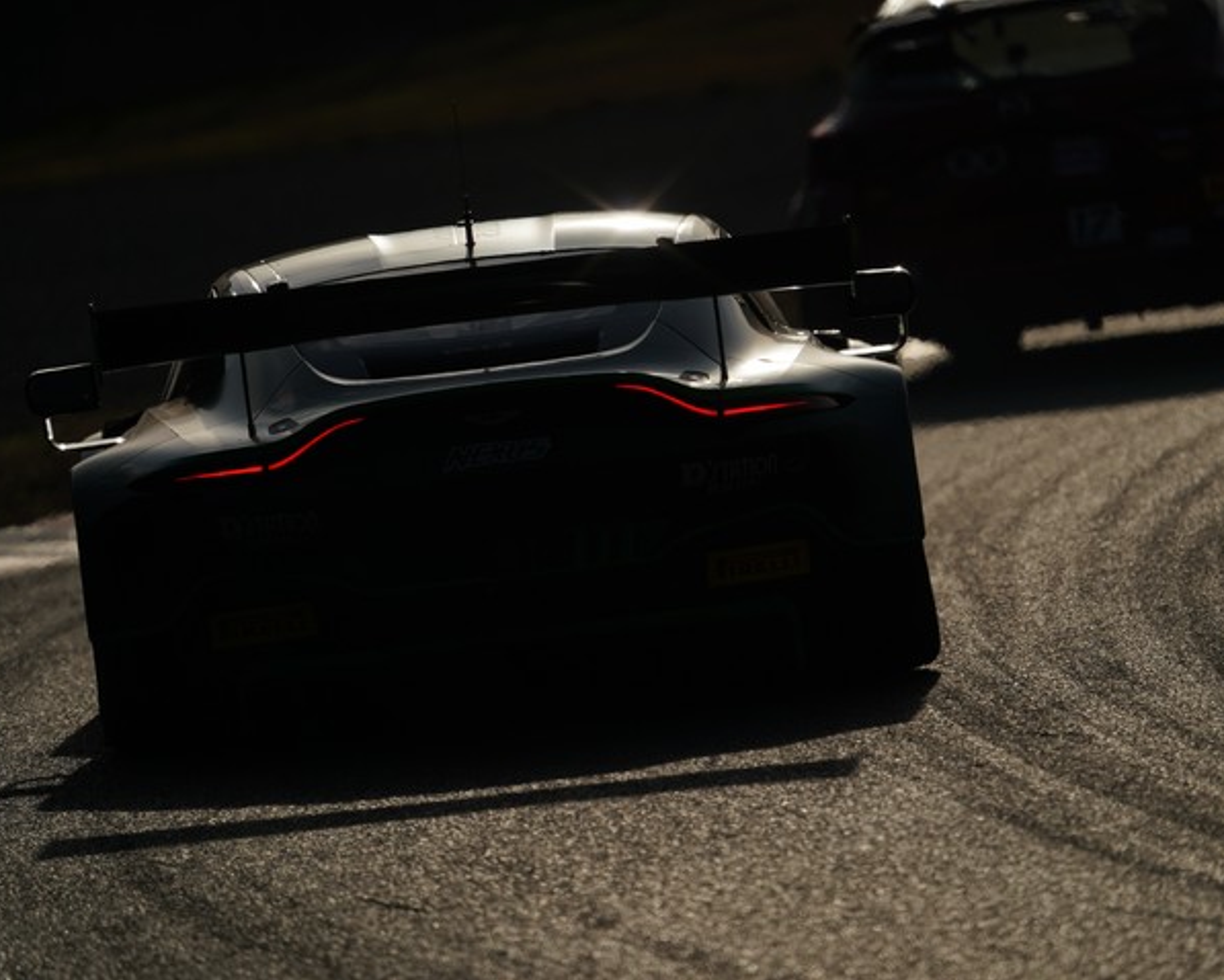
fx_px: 24605
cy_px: 490
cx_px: 711
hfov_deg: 2.8
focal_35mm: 679
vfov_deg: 2.3
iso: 100
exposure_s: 1/3200
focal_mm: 600
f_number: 6.3
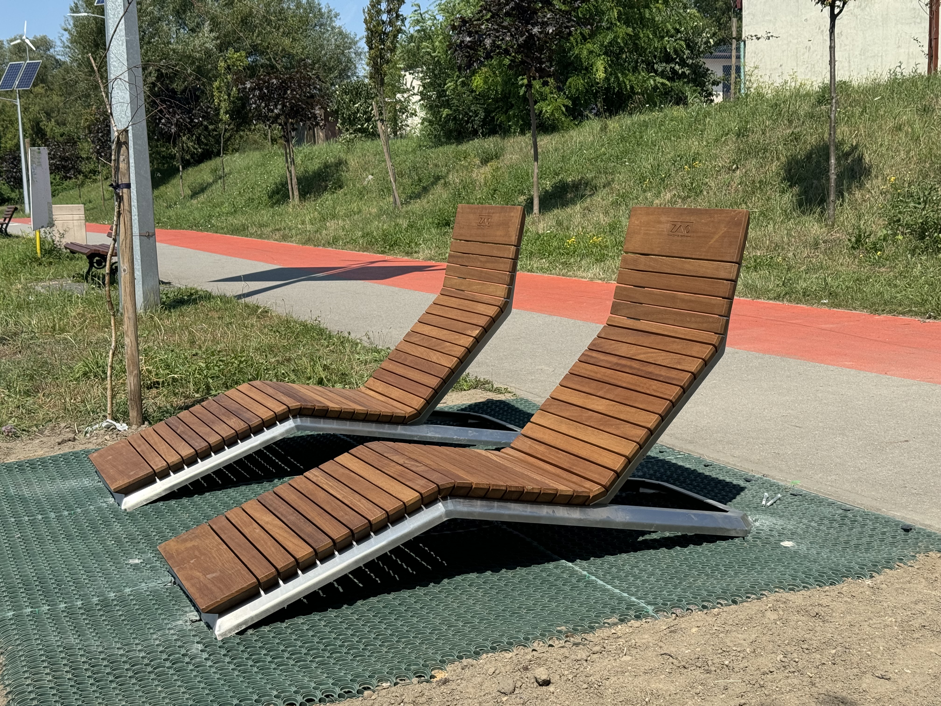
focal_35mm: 48
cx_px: 470
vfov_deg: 30.3
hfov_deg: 39.7
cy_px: 353
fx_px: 1305
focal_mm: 6.76
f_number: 1.78
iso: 64
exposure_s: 1/4049
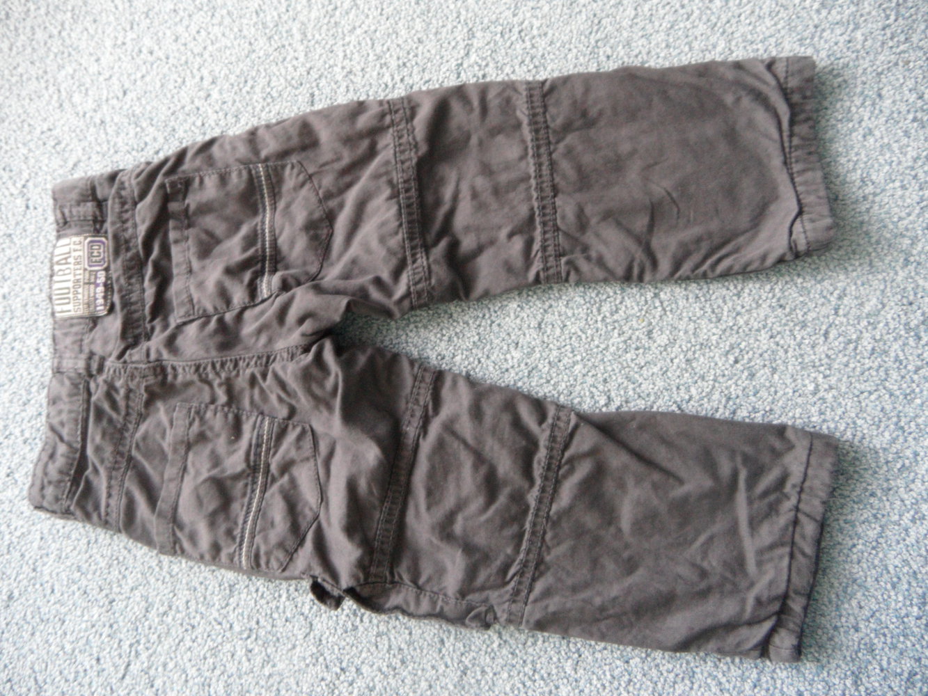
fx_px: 643
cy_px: 348
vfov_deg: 56.8
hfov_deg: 71.6
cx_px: 464
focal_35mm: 24
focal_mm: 4.1
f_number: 2.9
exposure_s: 1/30
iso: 240
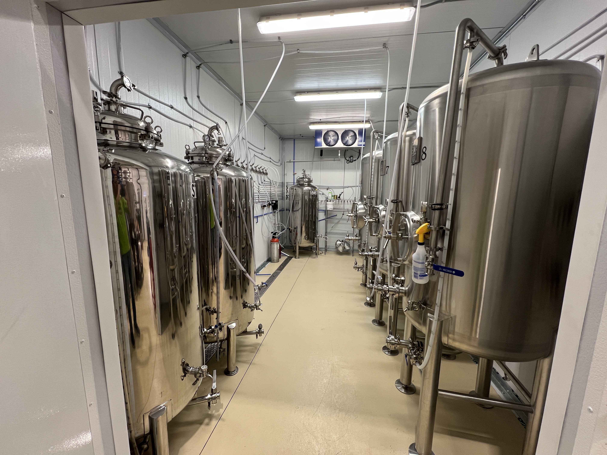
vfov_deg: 89.9
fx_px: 228
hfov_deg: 106.2
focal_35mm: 13
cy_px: 228
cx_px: 304
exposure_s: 1/120
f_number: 1.8
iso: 125
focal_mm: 1.57
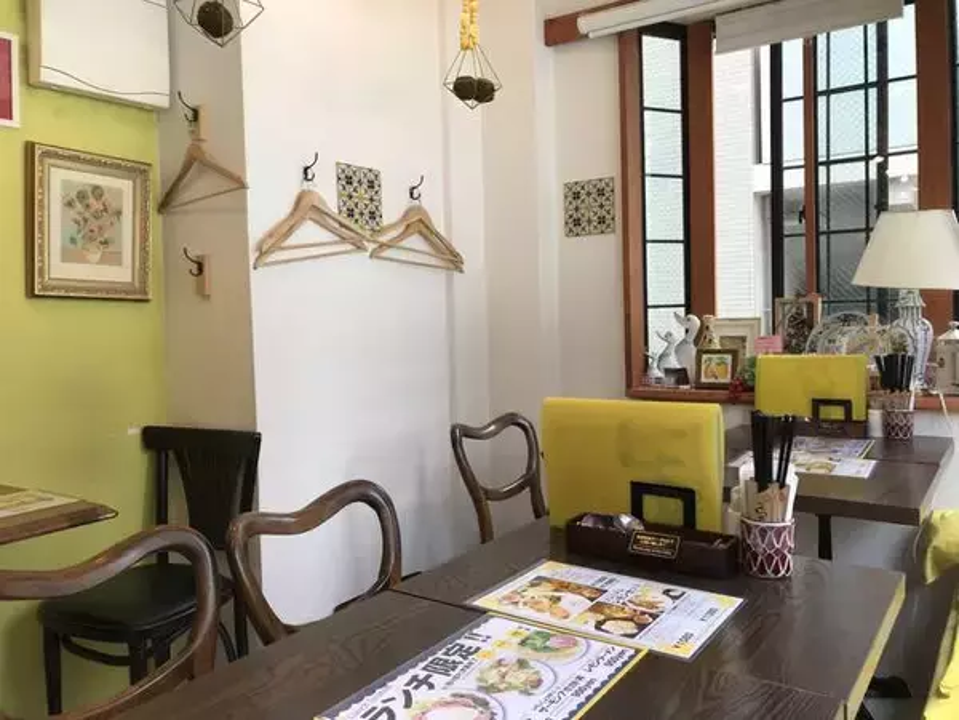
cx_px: 480
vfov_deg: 49.7
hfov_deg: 63.4
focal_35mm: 28
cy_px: 360
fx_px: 776
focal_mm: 3.99
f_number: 1.8
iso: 20
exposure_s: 1/130
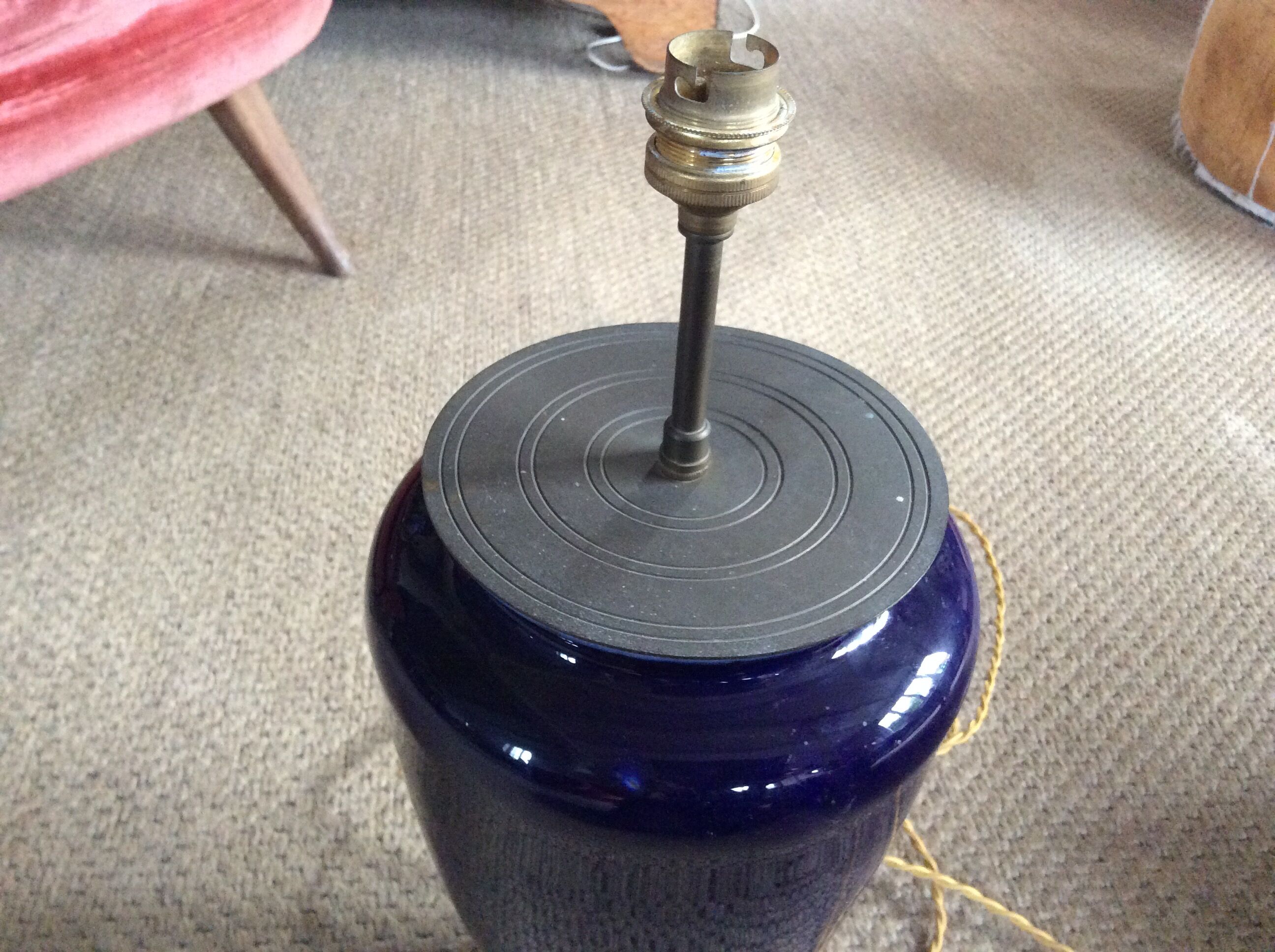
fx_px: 1177
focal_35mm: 32
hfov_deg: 56.9
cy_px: 476
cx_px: 638
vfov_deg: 44.1
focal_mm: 3.3
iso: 250
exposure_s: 1/25
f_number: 2.4
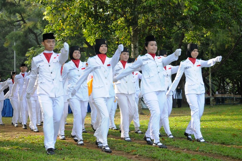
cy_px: 80
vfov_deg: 23.7
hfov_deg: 35.1
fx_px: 383
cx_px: 121
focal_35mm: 57
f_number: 5.6
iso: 200
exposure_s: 1/125
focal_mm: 38
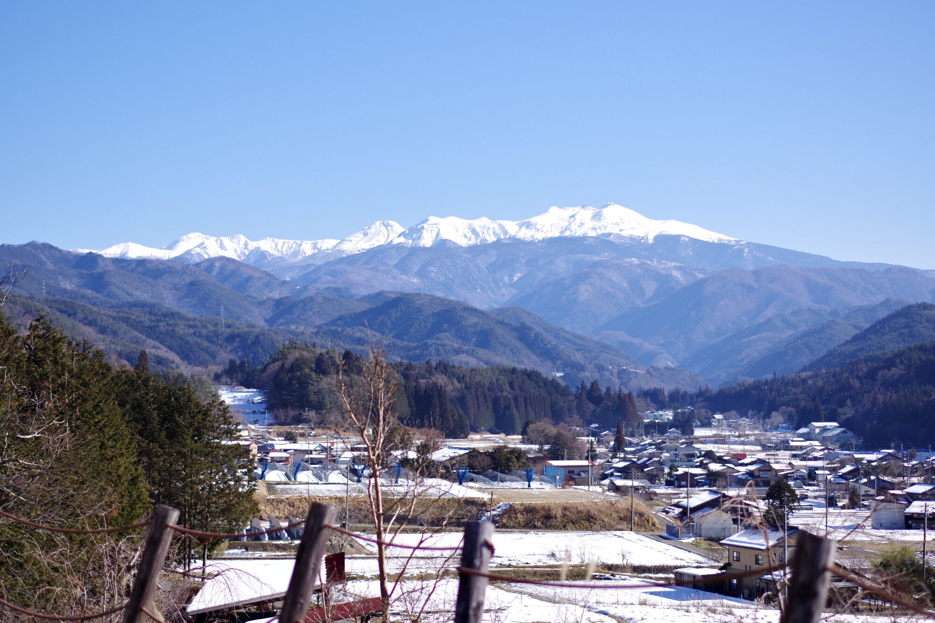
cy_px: 312
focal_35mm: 75
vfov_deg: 18.2
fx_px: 1948
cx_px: 468
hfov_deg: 27.0
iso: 100
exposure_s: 1/2500
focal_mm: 50
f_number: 2
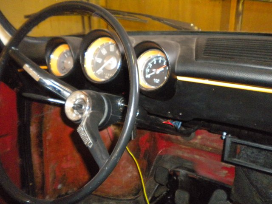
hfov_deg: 52.6
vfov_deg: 40.7
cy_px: 102
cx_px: 136
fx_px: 275
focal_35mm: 35
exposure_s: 1/30
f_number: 3.1
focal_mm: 6.3
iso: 800
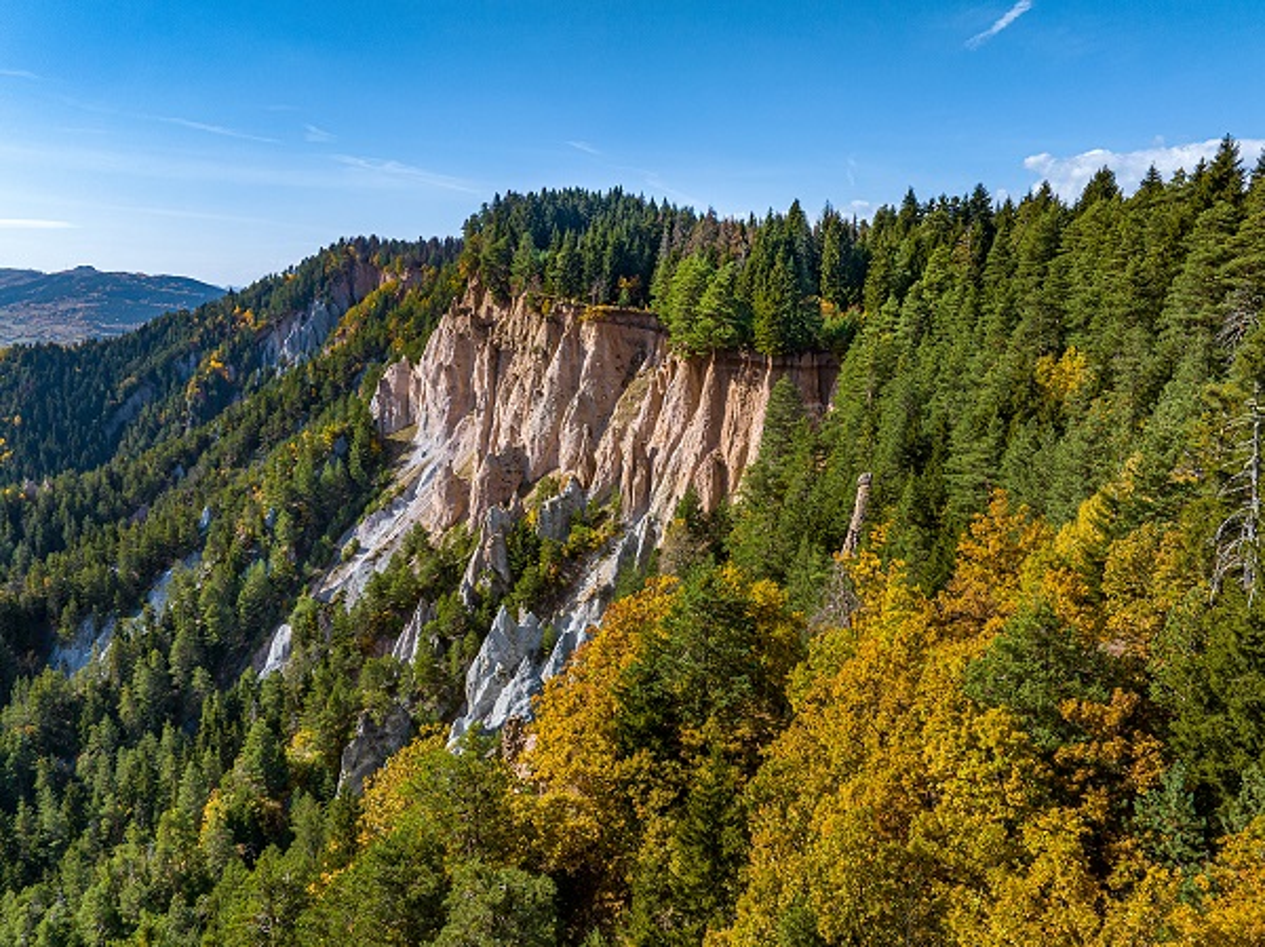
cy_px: 474
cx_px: 632
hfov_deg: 71.6
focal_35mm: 24
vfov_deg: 56.7
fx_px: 876
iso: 100
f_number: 11
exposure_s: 1/120
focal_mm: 12.29
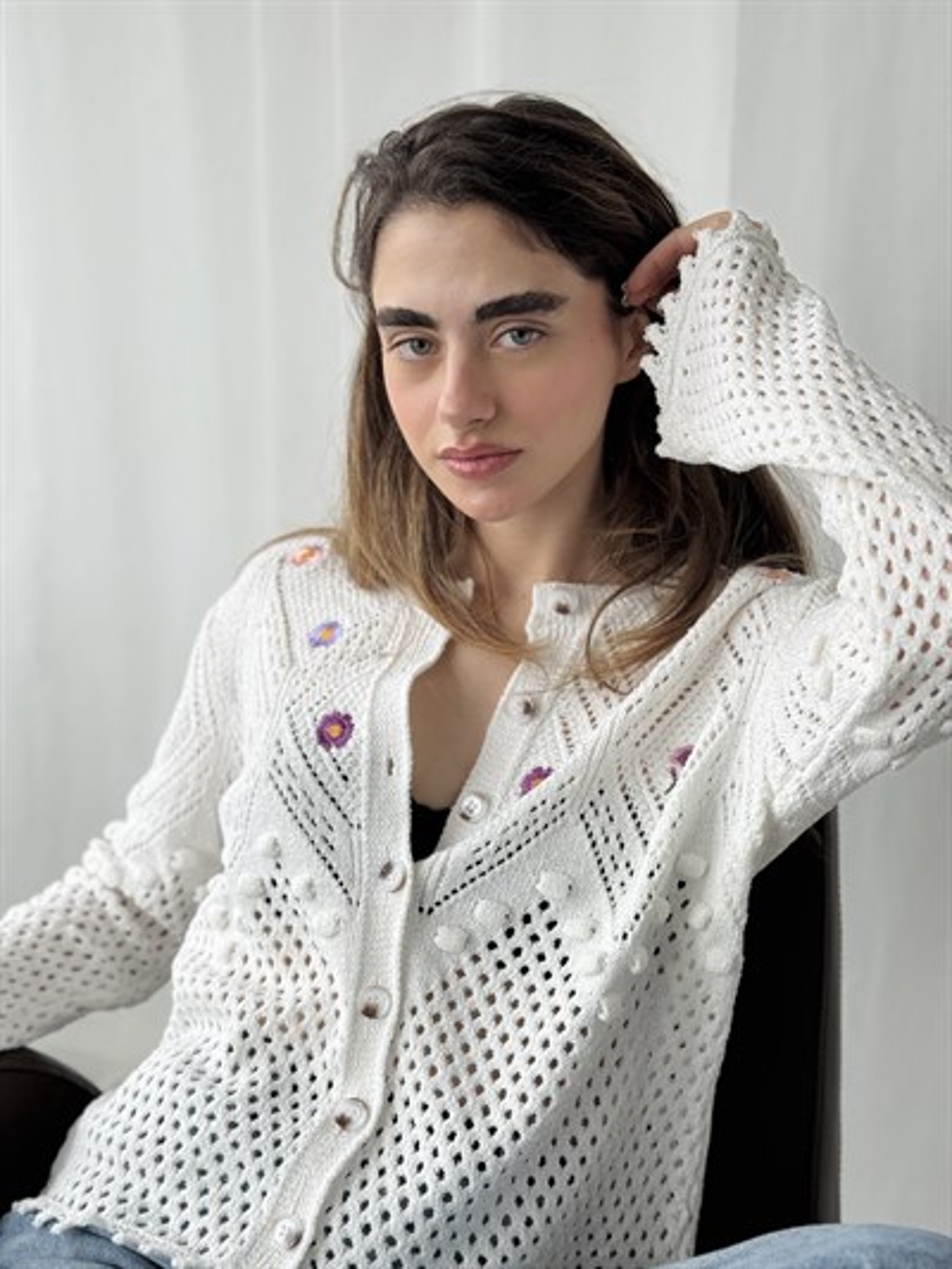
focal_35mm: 48
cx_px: 476
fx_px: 1759
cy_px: 634
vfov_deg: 39.6
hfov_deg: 30.3
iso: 64
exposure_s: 1/237
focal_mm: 6.76
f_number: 1.78
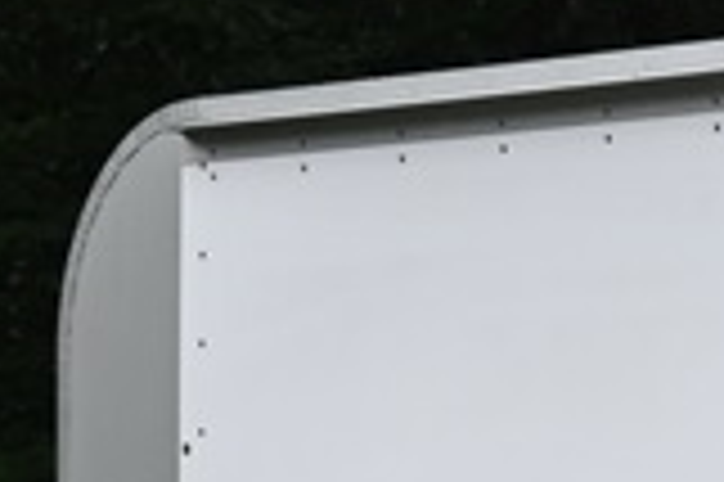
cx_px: 1493
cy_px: 1077
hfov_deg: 6.8
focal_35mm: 294
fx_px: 5898
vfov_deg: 4.6
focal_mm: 31.5
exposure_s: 1/250
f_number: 5.6
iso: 200
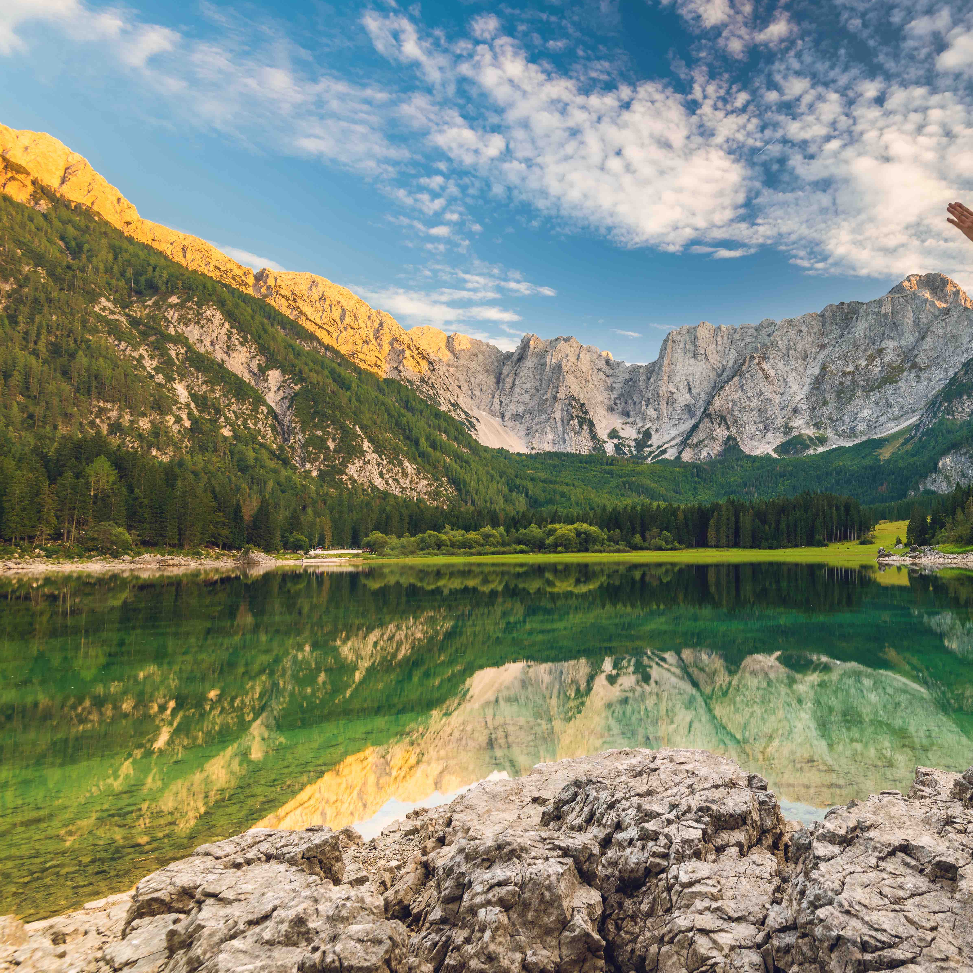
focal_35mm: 21
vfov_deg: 72.1
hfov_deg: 66.9
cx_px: 747
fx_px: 668
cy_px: 501
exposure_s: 1/1.67
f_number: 11
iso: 100
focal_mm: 16
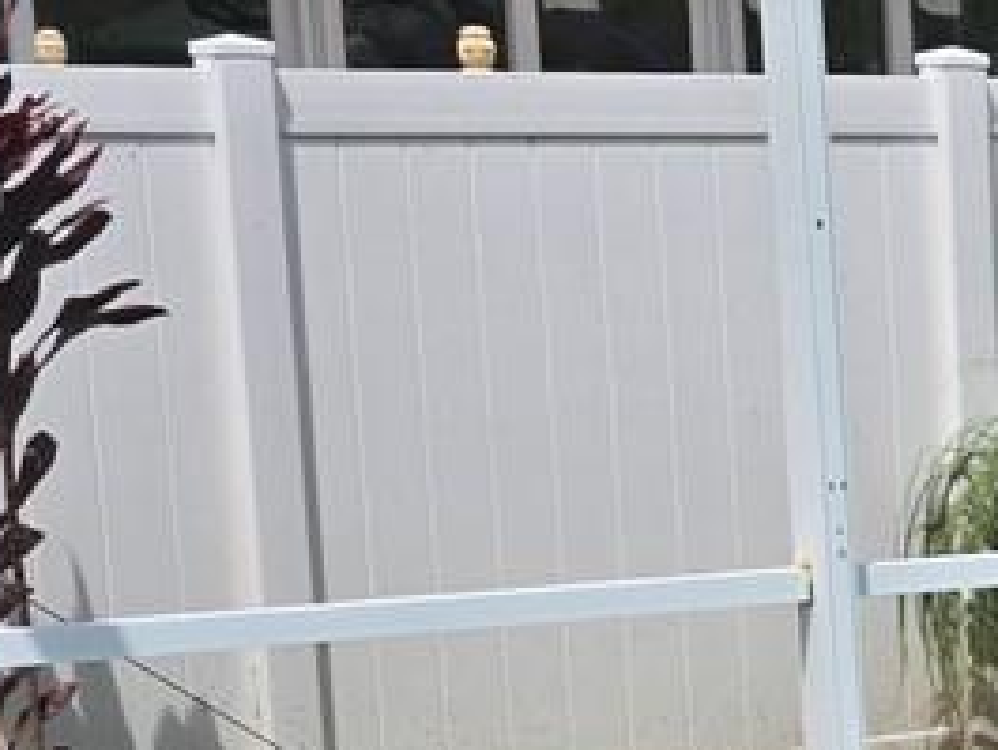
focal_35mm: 139
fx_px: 4009
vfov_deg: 10.4
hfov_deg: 12.5
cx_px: 1992
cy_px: 987
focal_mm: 6.3
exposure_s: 1/1036
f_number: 1.7
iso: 12
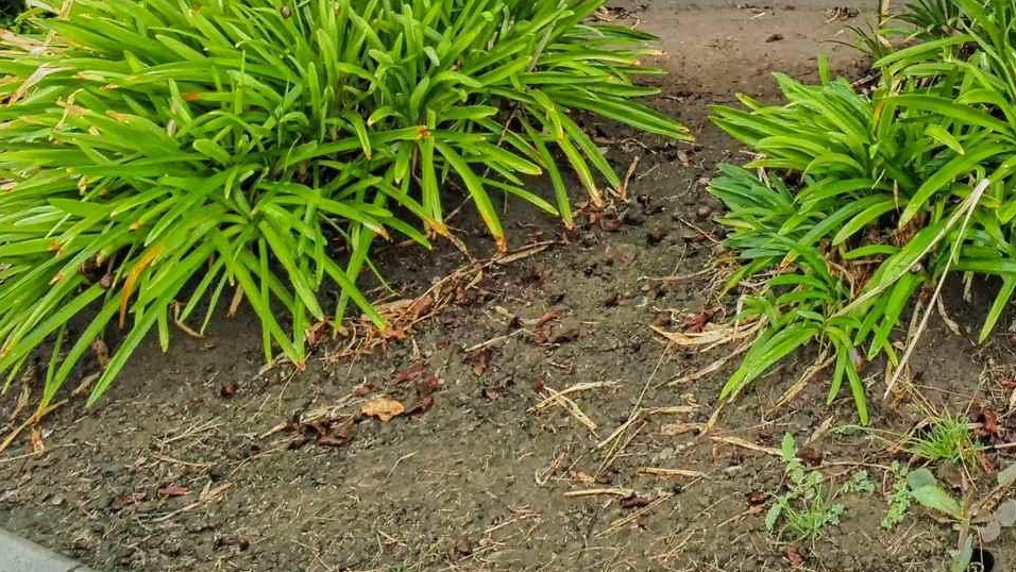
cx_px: 1138
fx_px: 1320
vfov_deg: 18.7
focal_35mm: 49
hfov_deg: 35.5
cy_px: -469
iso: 320
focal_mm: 7
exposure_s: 1/250
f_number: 5.6
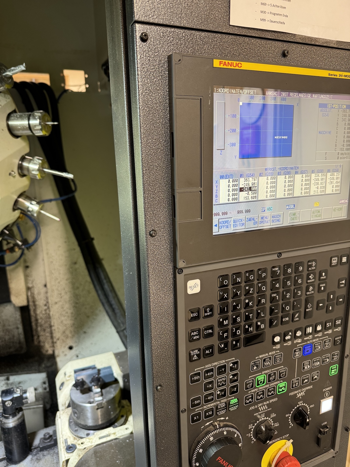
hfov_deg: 56.8
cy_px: 234
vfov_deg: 71.6
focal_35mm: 24
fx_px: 324
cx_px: 175
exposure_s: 1/57
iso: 250
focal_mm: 6.76
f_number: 1.78
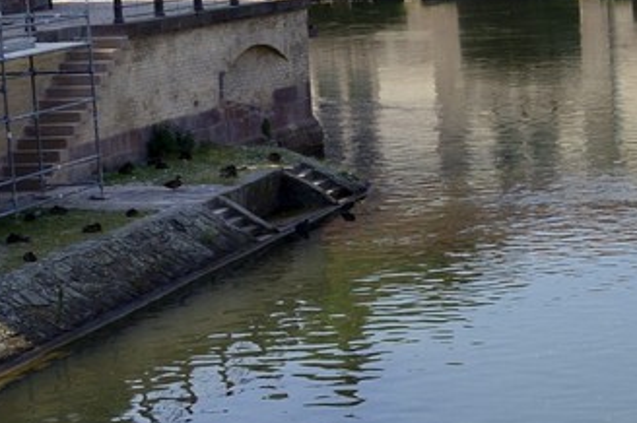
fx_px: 2068
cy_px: 88
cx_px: 1530
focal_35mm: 117
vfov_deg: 11.6
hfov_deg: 13.1
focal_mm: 24
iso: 200
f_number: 11
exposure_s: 1/250
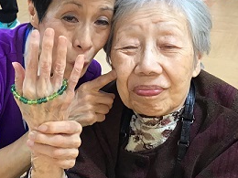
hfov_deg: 27.5
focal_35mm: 70
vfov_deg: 20.9
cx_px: 70
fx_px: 481
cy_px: 48
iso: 40
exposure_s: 1/30
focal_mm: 3.3
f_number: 2.4
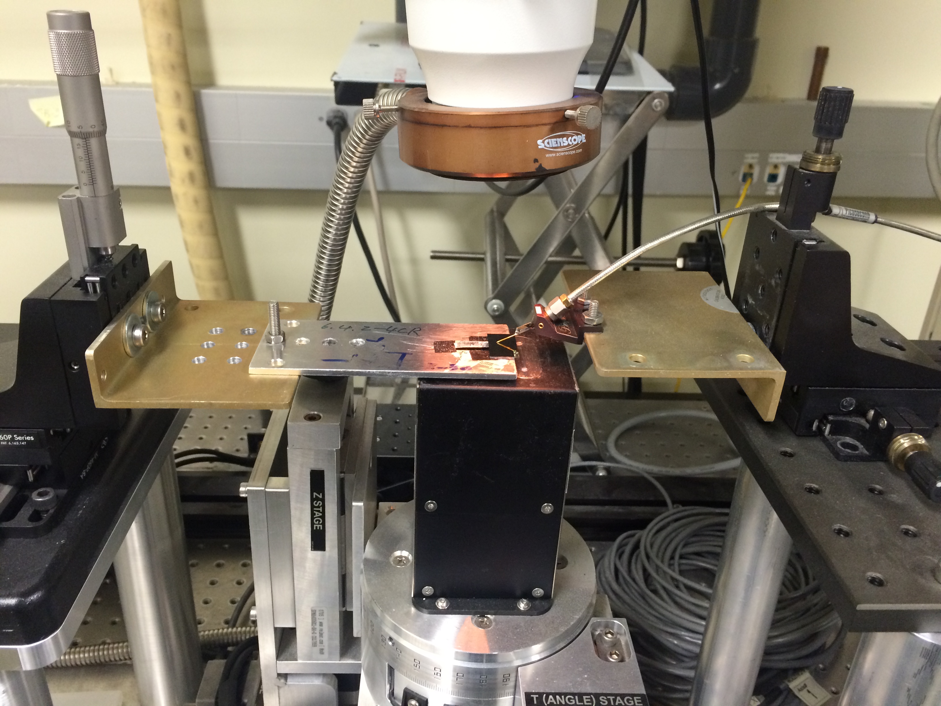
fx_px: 788
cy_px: 353
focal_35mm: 29
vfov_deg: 48.2
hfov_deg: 61.7
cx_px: 470
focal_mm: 4.15
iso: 200
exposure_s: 1/30
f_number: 2.2
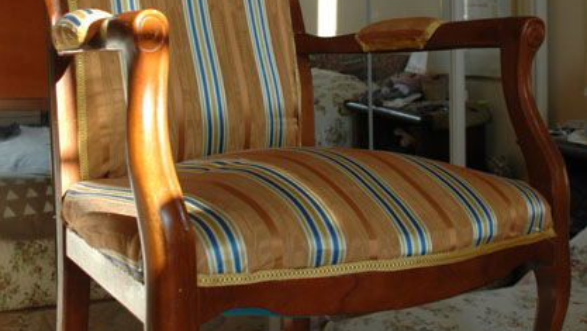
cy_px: 135
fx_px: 888
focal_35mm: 57
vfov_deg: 21.1
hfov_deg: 36.6
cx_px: 295
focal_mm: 24
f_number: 5.6
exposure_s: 1/125
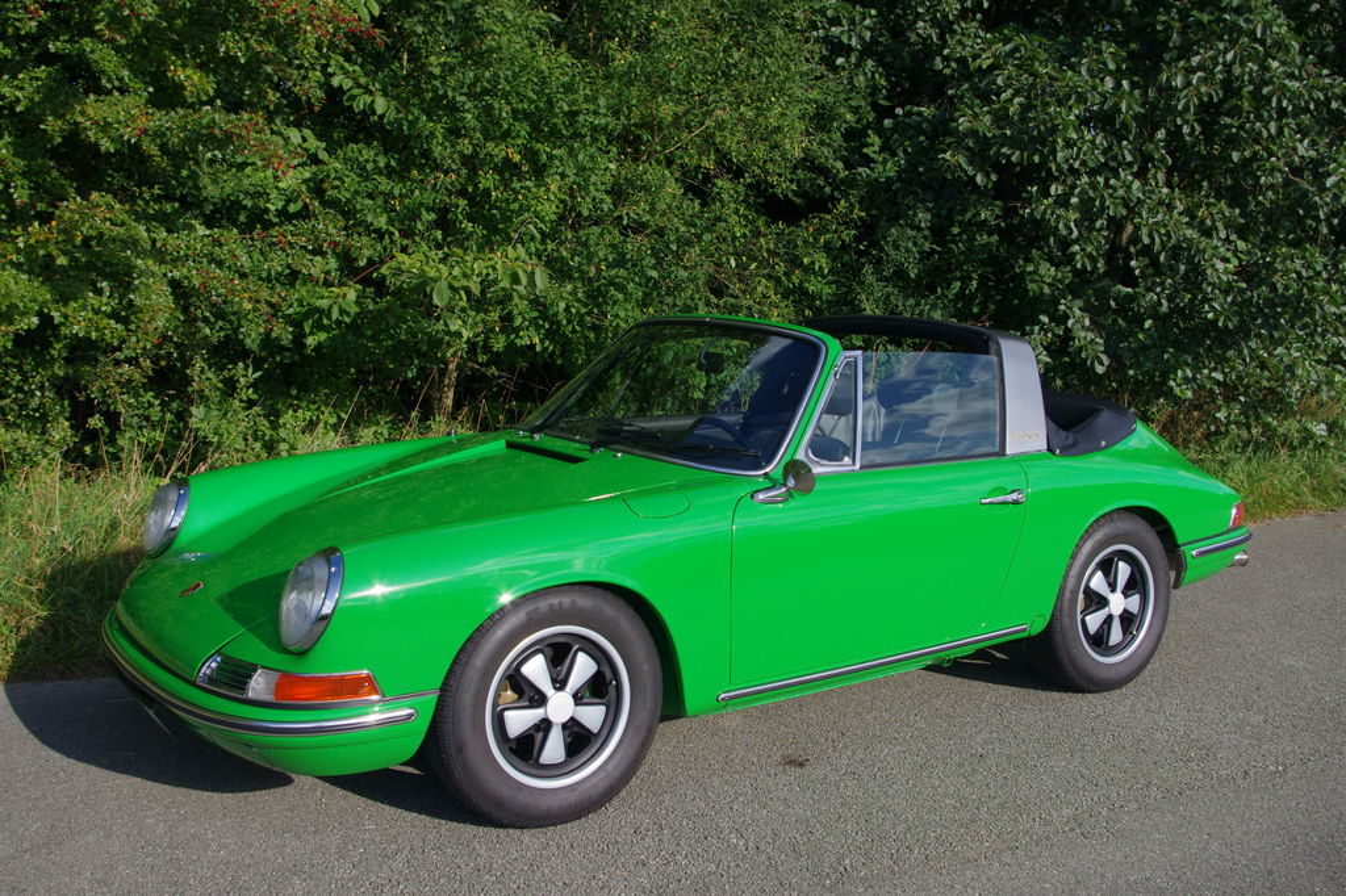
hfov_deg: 53.1
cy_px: 448
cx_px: 673
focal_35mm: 36
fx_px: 1345
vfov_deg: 36.8
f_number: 5.6
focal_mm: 24.38
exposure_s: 1/1600
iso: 400
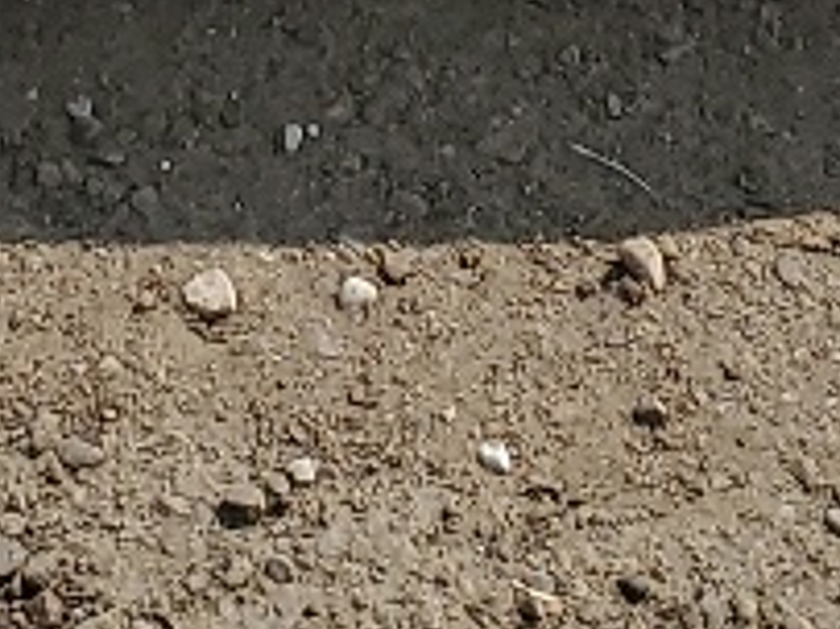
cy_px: -795
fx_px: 4972
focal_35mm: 205
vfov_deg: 6.9
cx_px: 83
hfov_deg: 9.6
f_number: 1.5
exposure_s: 1/2000
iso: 50
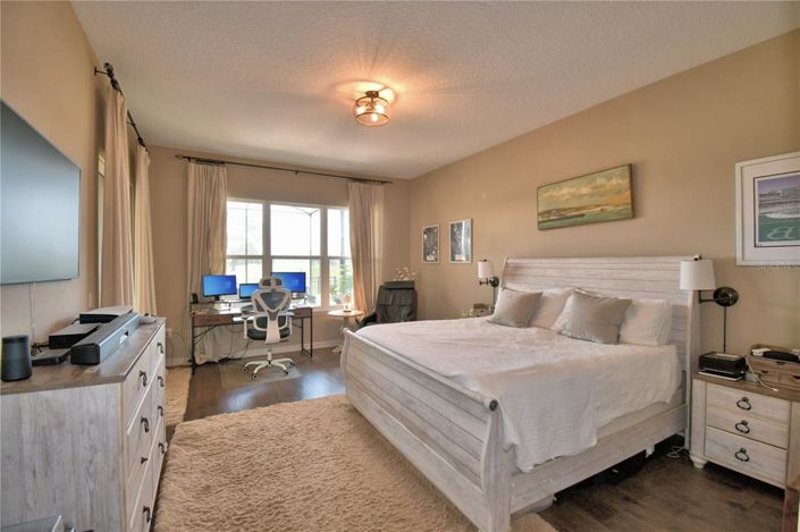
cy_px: 266
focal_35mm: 15
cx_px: 400
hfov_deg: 100.4
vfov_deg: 77.2
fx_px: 333
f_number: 4.5
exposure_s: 1/40
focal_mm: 10
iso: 200
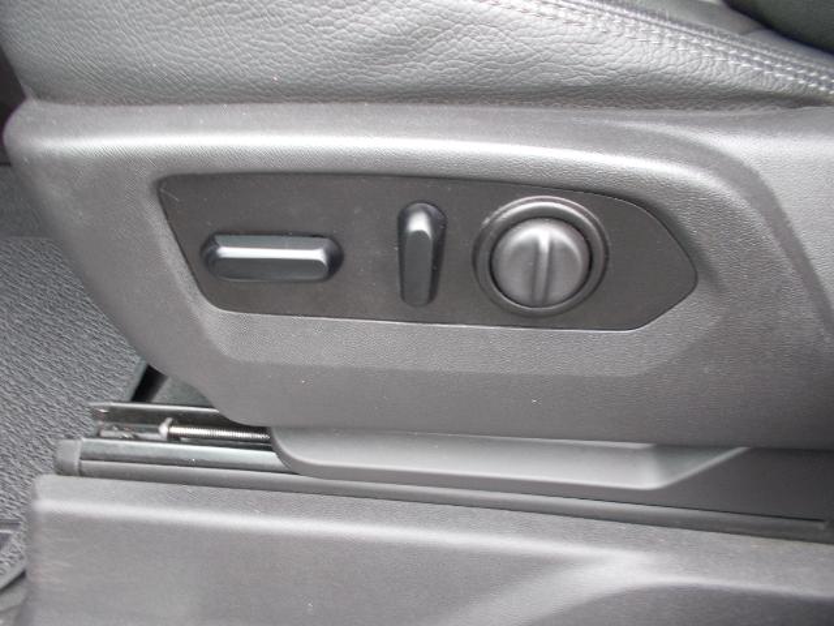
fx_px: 626
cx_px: 417
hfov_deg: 67.3
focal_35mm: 26
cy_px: 313
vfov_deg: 53.1
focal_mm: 4.6
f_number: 3.2
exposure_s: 1/25
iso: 180
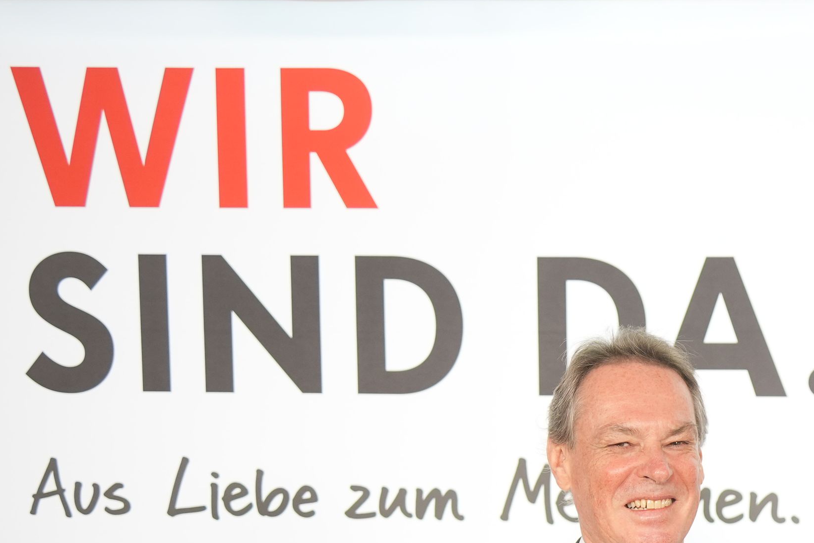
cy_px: 572
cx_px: 757
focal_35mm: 78
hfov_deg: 25.1
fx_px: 1764
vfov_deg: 17.0
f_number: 3.2
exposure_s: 1/250
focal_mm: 32
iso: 800
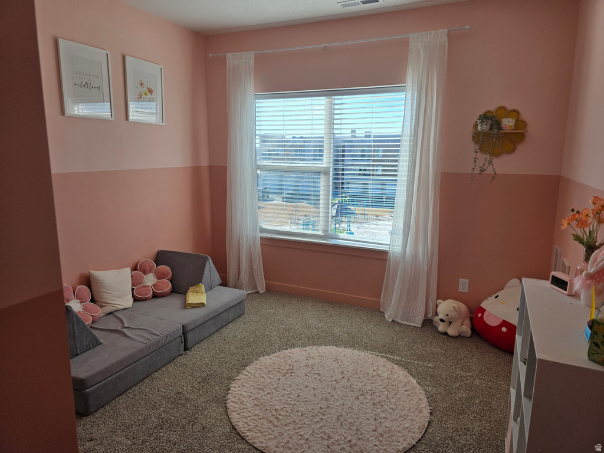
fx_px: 401
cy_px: 226
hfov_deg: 73.9
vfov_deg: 58.9
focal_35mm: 23
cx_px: 302
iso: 80
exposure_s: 1/2210
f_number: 1.7
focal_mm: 6.3
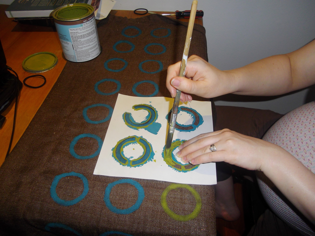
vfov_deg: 51.4
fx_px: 246
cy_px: 118
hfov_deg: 65.3
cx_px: 158
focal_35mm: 27
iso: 100
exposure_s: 1/50
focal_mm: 4.9
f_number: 3.2
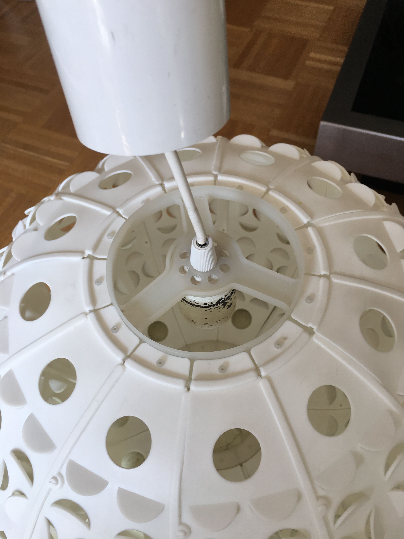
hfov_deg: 48.2
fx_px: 451
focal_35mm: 29
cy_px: 270
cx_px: 202
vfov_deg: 61.7
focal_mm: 4.15
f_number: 2.2
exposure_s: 1/50
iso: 25
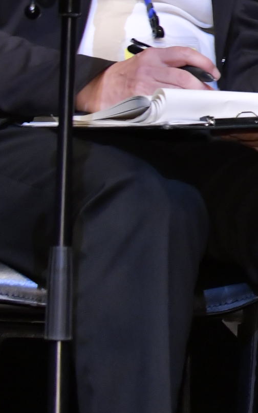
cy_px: 44
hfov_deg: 3.5
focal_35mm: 365
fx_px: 4108
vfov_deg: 5.7
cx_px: 872
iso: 1600
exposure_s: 1/160
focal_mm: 70
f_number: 5.6
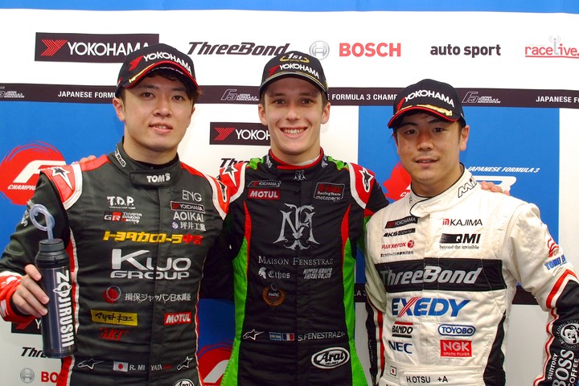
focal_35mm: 42
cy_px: 193
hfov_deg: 46.4
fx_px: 675
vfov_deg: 31.9
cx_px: 290
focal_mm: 28
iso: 400
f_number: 5.6
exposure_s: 1/60
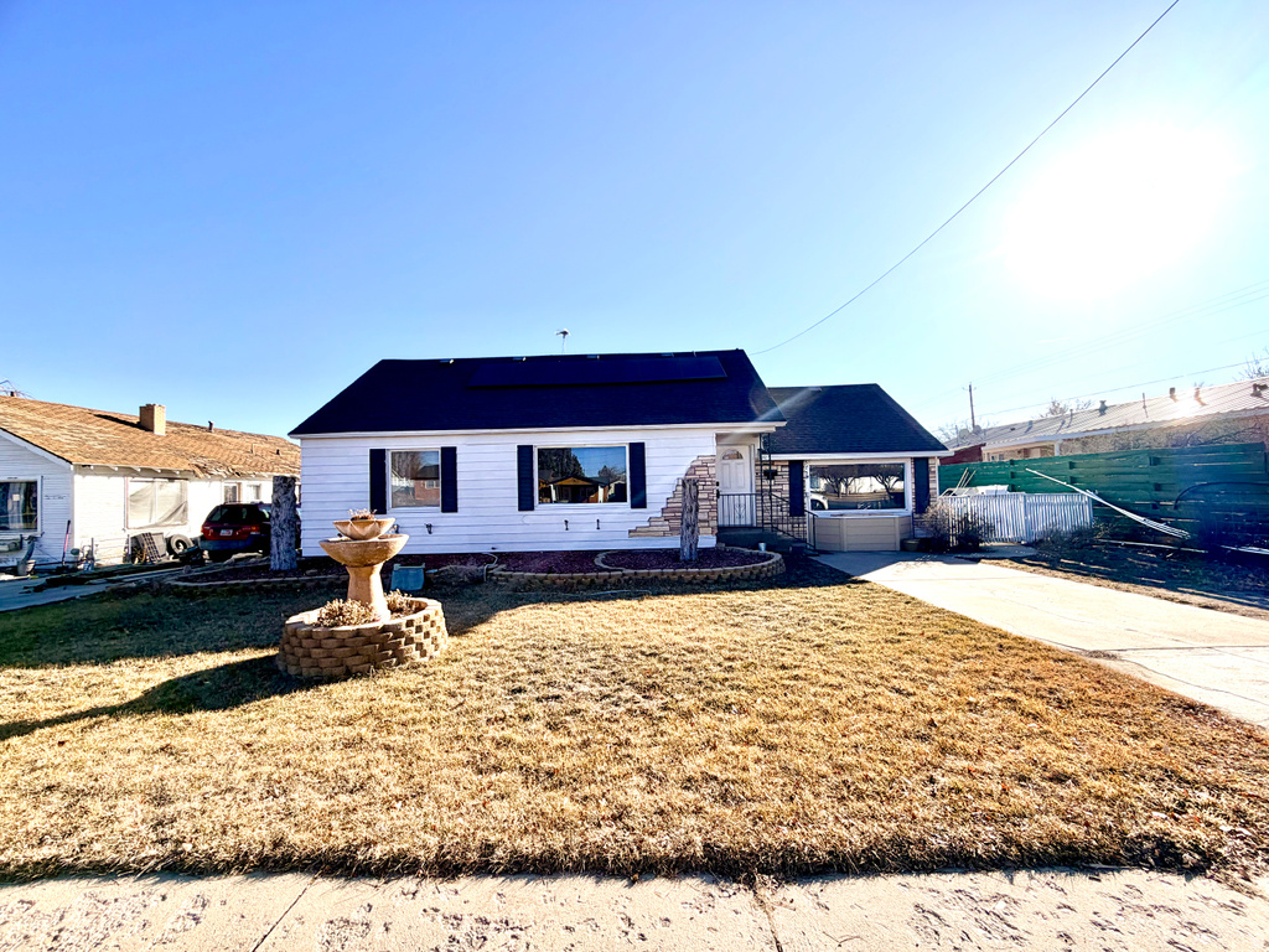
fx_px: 513
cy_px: 476
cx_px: 634
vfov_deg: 85.7
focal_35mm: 14
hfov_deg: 102.1
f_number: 2.2
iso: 32
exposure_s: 1/1001
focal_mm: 2.22
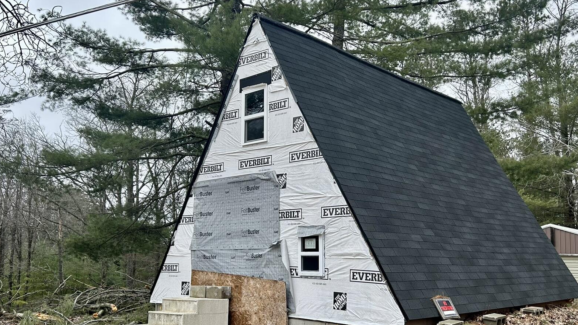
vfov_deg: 31.9
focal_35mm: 37
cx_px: 308
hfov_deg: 54.0
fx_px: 567
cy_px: 196
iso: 50
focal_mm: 5.7
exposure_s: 1/2252
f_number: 1.5
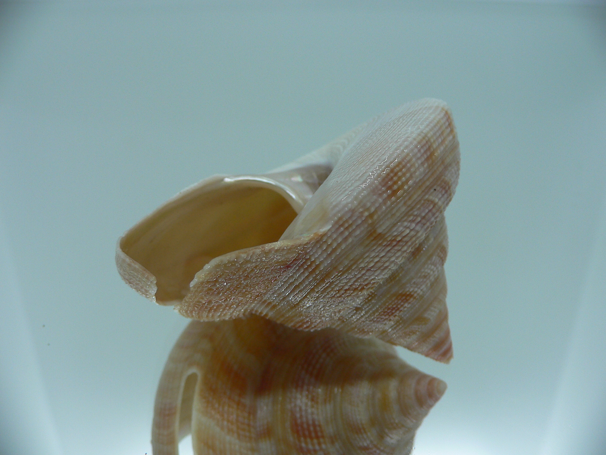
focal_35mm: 35
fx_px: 613
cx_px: 303
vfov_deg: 40.7
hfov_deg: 52.6
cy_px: 228
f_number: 2.8
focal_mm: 4.6
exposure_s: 1/60
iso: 80
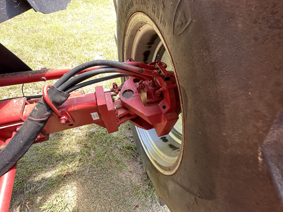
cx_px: 142
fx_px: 114
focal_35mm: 14
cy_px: 106
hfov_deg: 102.1
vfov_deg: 85.7
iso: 125
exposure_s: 1/99
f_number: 2.2
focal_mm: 2.22
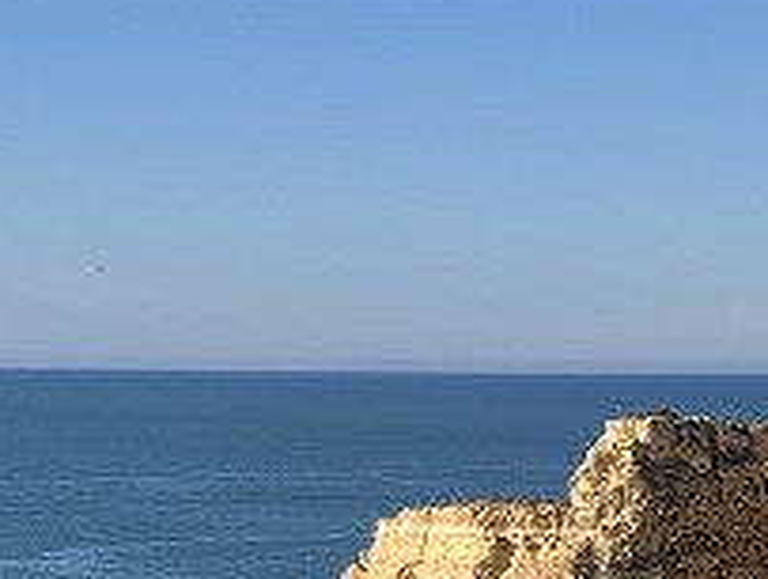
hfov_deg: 14.0
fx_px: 3134
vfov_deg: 10.0
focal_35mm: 141
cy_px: 1063
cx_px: 412
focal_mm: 3.99
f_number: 1.8
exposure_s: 1/1736
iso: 32
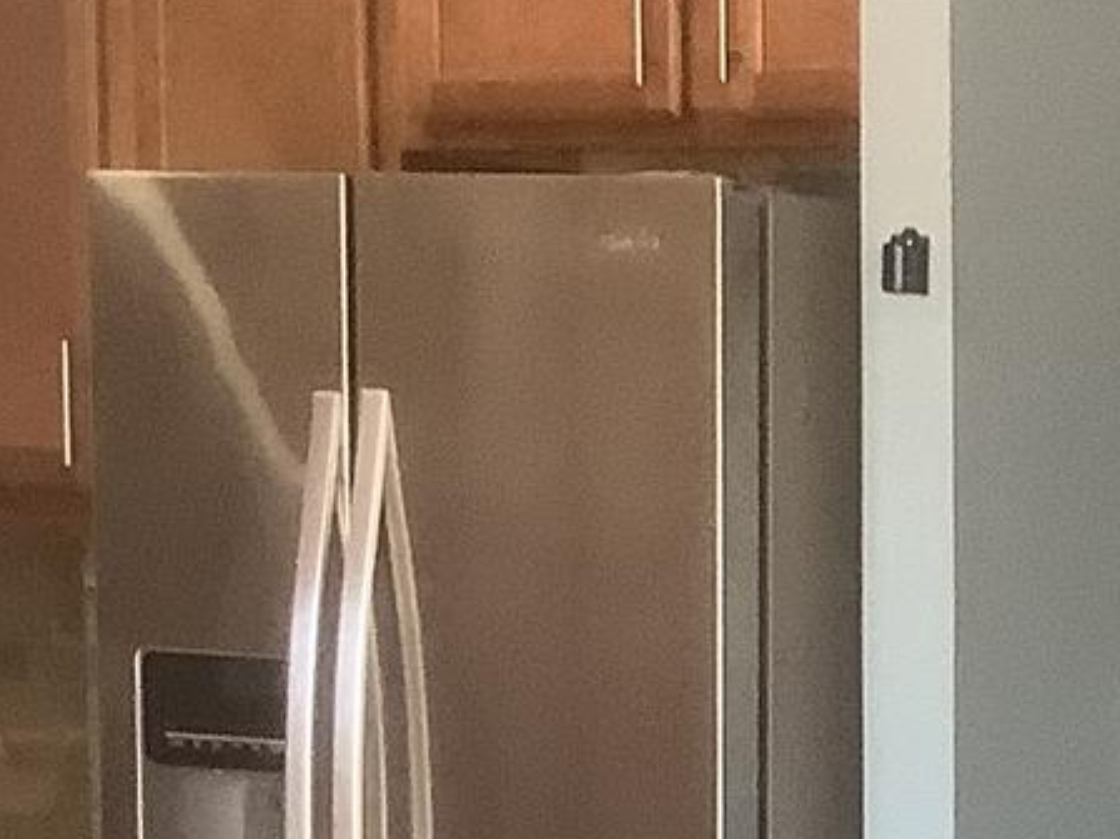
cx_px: 1842
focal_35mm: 142
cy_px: 1405
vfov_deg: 10.0
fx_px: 4593
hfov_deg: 12.9
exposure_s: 1/60
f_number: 2.4
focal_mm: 3.3
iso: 80
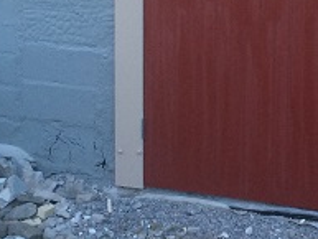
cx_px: 223
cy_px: 12
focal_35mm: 98
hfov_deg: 19.9
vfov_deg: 14.9
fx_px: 901
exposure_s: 1/33
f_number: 2.2
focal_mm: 4.15
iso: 100
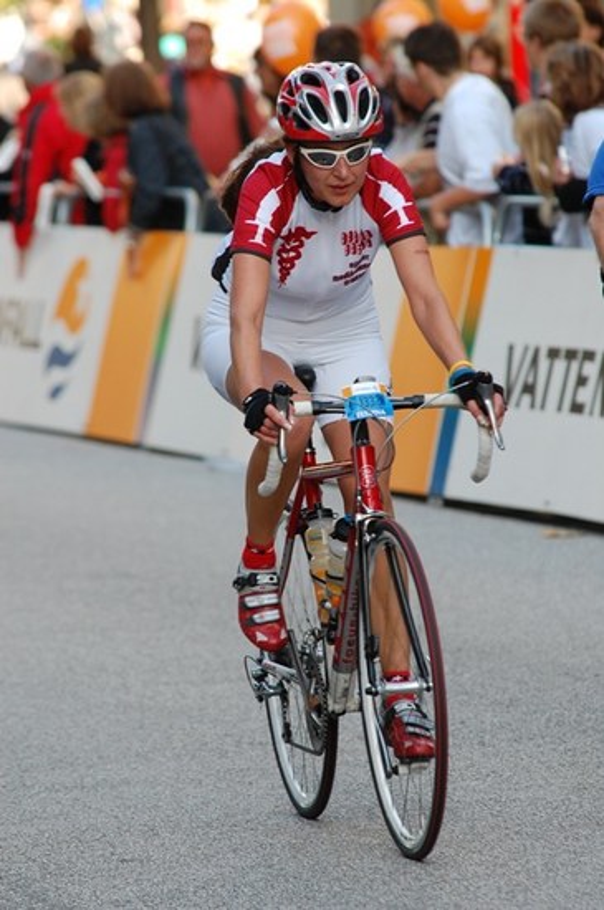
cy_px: 455
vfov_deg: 6.9
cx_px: 302
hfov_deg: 4.6
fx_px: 7573
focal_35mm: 300
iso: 400
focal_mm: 200
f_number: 5
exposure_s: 1/320
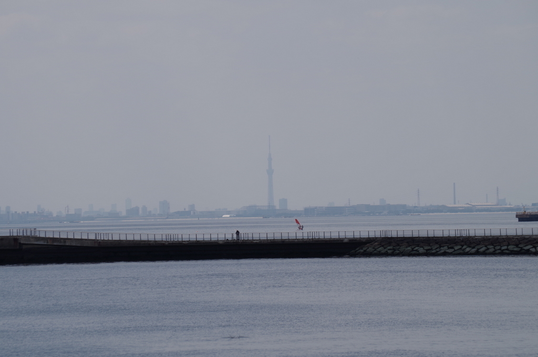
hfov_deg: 9.2
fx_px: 3357
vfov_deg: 6.1
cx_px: 269
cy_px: 178
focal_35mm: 225
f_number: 8
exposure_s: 1/500
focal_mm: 150
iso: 100
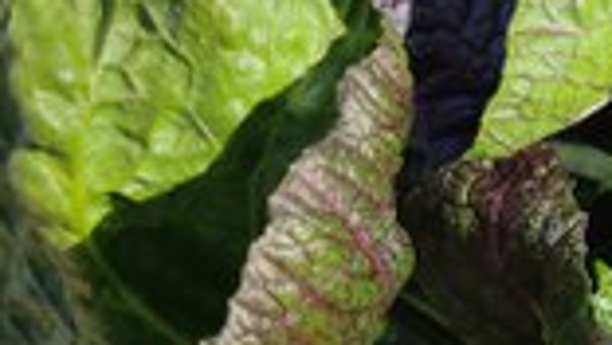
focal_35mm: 87
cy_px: 184
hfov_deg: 21.5
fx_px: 1413
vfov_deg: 13.9
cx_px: 843
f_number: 1.79
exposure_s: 1/1563
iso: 100
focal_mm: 4.74
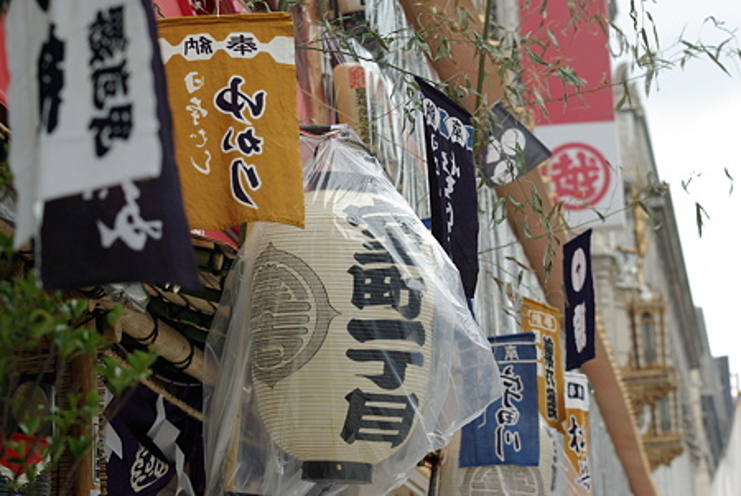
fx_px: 2163
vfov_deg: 13.1
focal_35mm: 105
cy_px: 248
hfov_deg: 19.4
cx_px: 370
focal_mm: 70
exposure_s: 1/500
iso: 400
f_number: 4.5
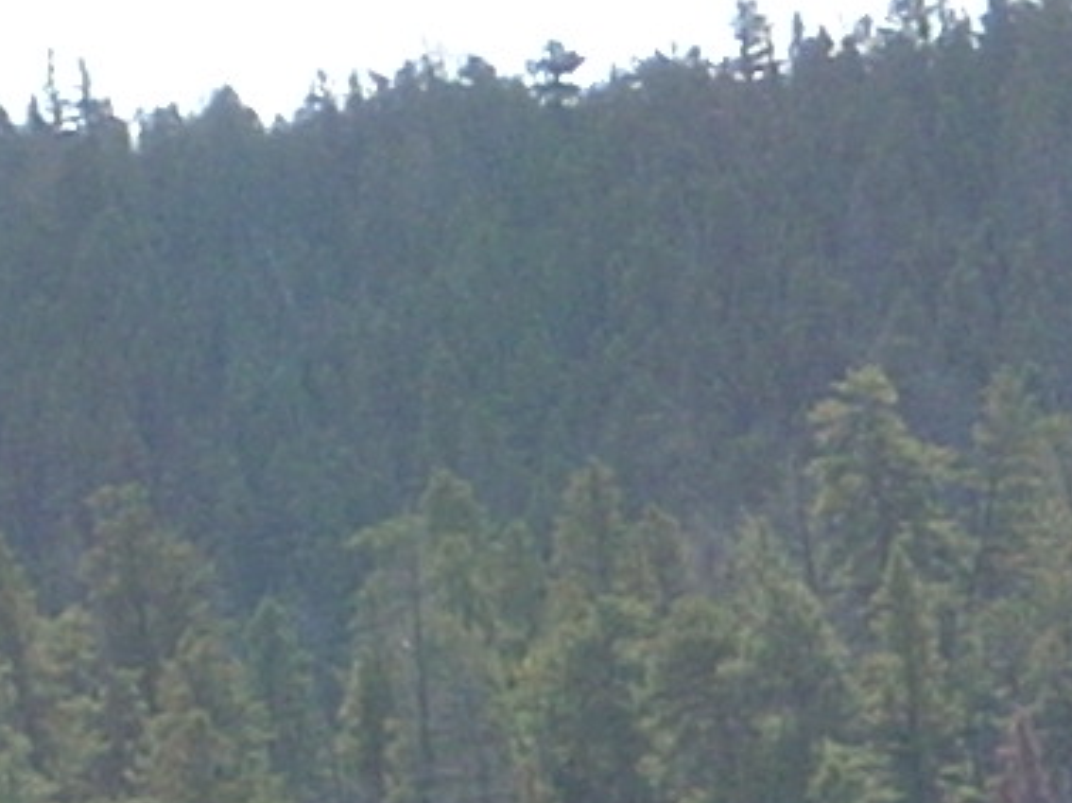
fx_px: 23707
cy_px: 1612
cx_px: 1012
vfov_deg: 1.9
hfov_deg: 2.6
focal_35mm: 766
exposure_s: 1/285
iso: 64
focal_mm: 18.6
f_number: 5.2
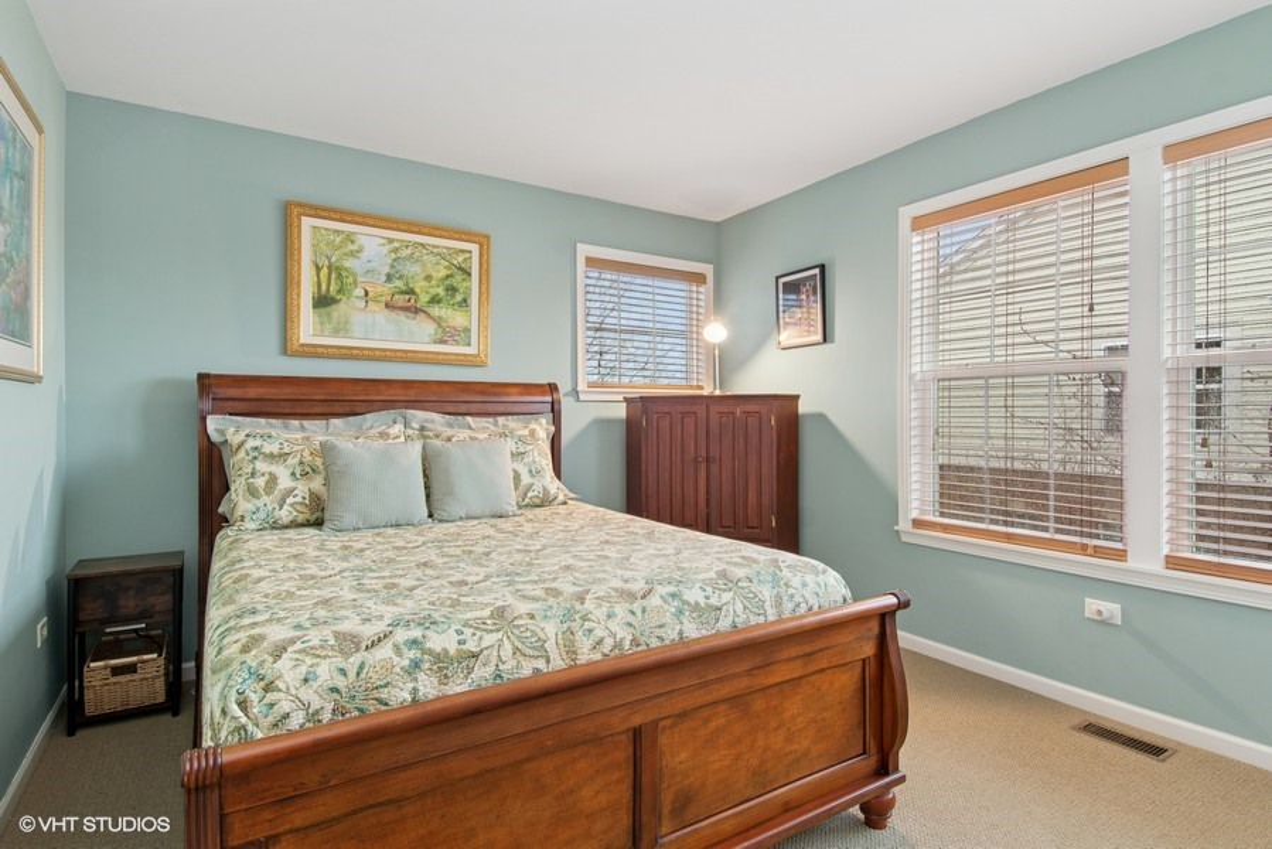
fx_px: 636
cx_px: 636
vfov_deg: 67.4
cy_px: 424
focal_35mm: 18
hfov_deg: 90.0
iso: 250
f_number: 8
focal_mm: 12
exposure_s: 1/8
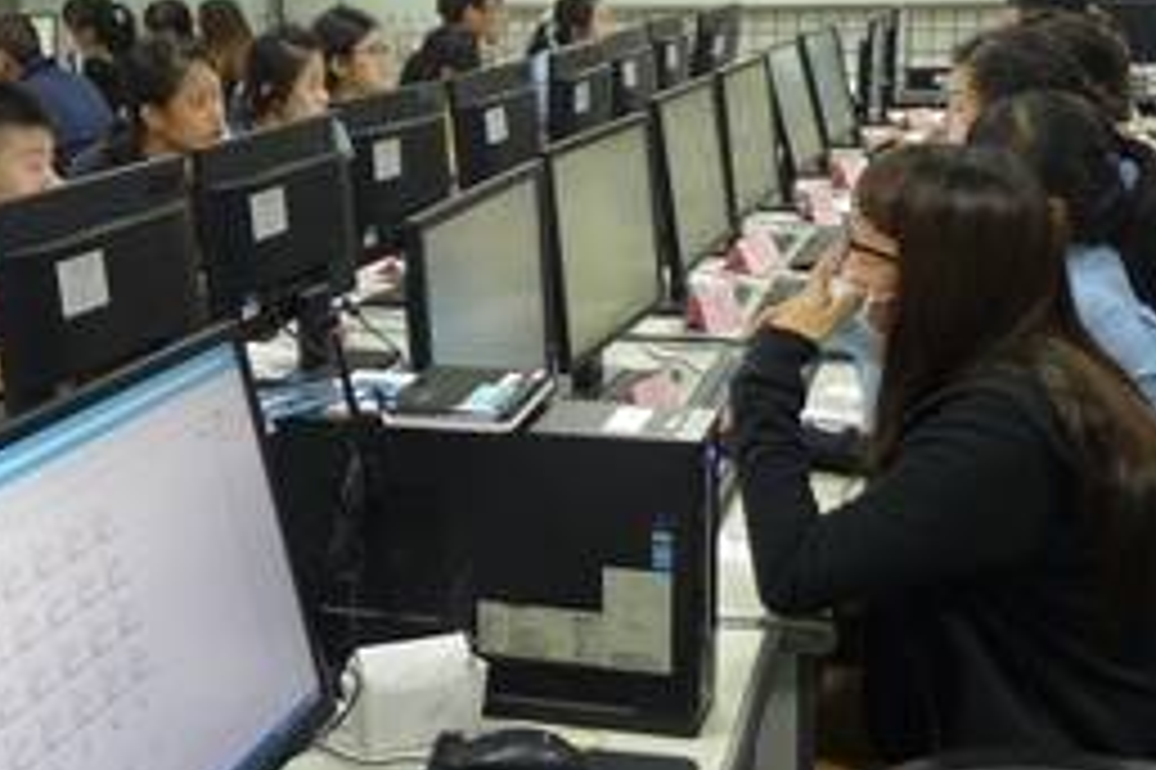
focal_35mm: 56
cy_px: 333
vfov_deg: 24.1
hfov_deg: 35.3
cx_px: 382
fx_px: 1797
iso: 200
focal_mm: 4.7
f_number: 1.4
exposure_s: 1/60
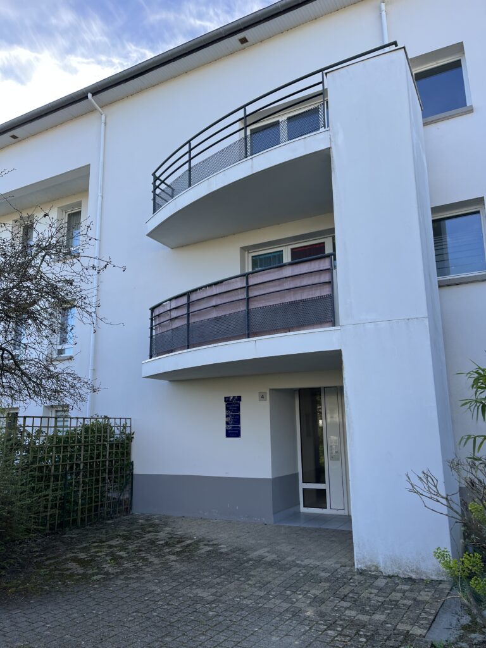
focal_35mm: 26
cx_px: 243
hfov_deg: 53.1
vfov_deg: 67.3
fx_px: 487
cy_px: 324
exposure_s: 1/701
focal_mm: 5.1
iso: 50
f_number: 1.6
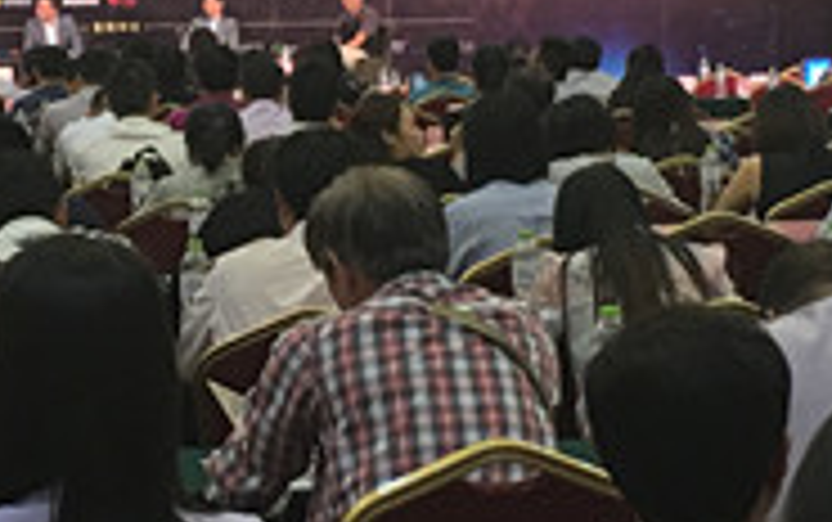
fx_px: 3018
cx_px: 193
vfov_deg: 9.9
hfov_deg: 15.6
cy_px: 207
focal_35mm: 133
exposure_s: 1/17
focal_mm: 4.15
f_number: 2.2
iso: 64
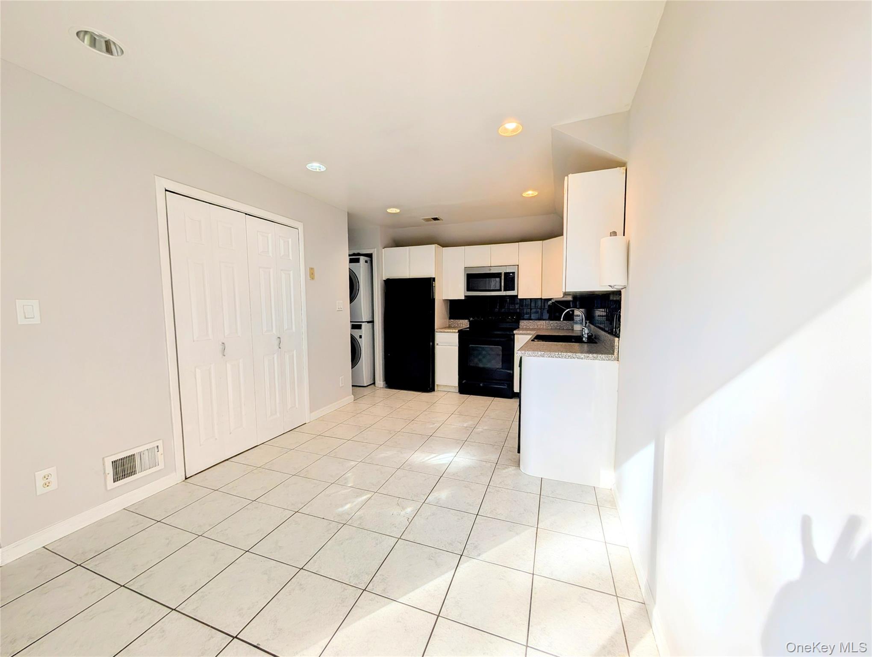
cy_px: 328
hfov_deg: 110.5
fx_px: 303
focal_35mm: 12
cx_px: 436
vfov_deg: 94.6
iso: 54
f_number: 1.7
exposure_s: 1/388
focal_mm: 2.02
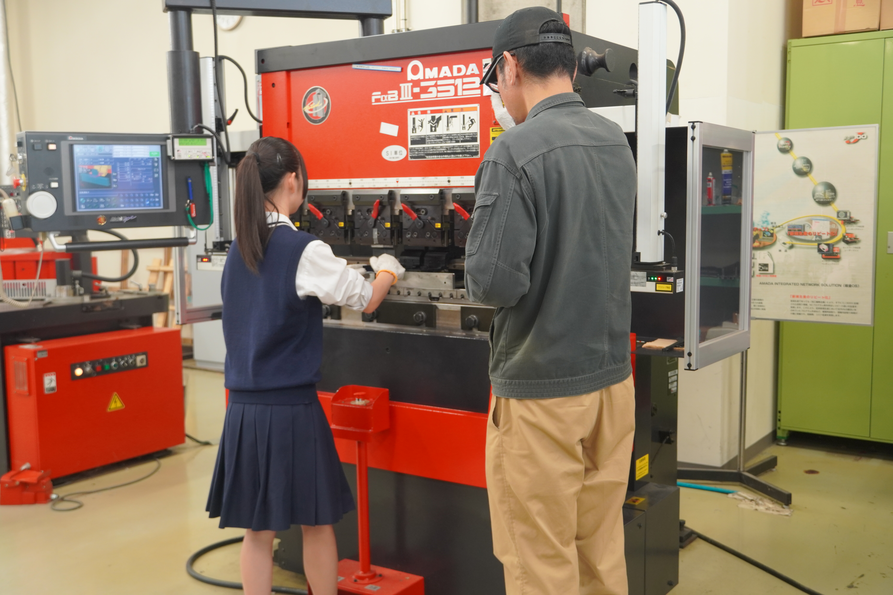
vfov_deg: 33.0
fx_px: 1005
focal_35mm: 40
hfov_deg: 47.9
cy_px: 298
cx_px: 446
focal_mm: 27
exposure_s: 1/30
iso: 800
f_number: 4.5
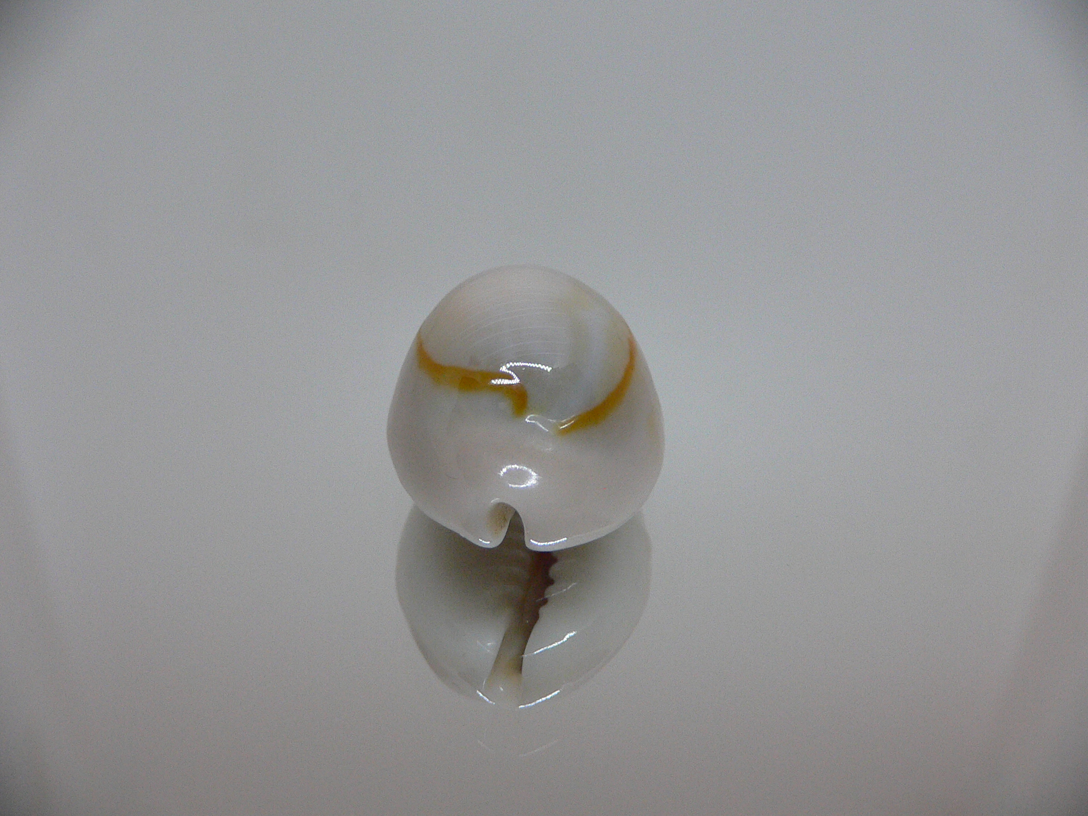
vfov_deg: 40.7
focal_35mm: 35
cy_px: 408
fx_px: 1100
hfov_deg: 52.6
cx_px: 544
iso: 200
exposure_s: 1/60
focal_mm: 4.6
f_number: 2.8
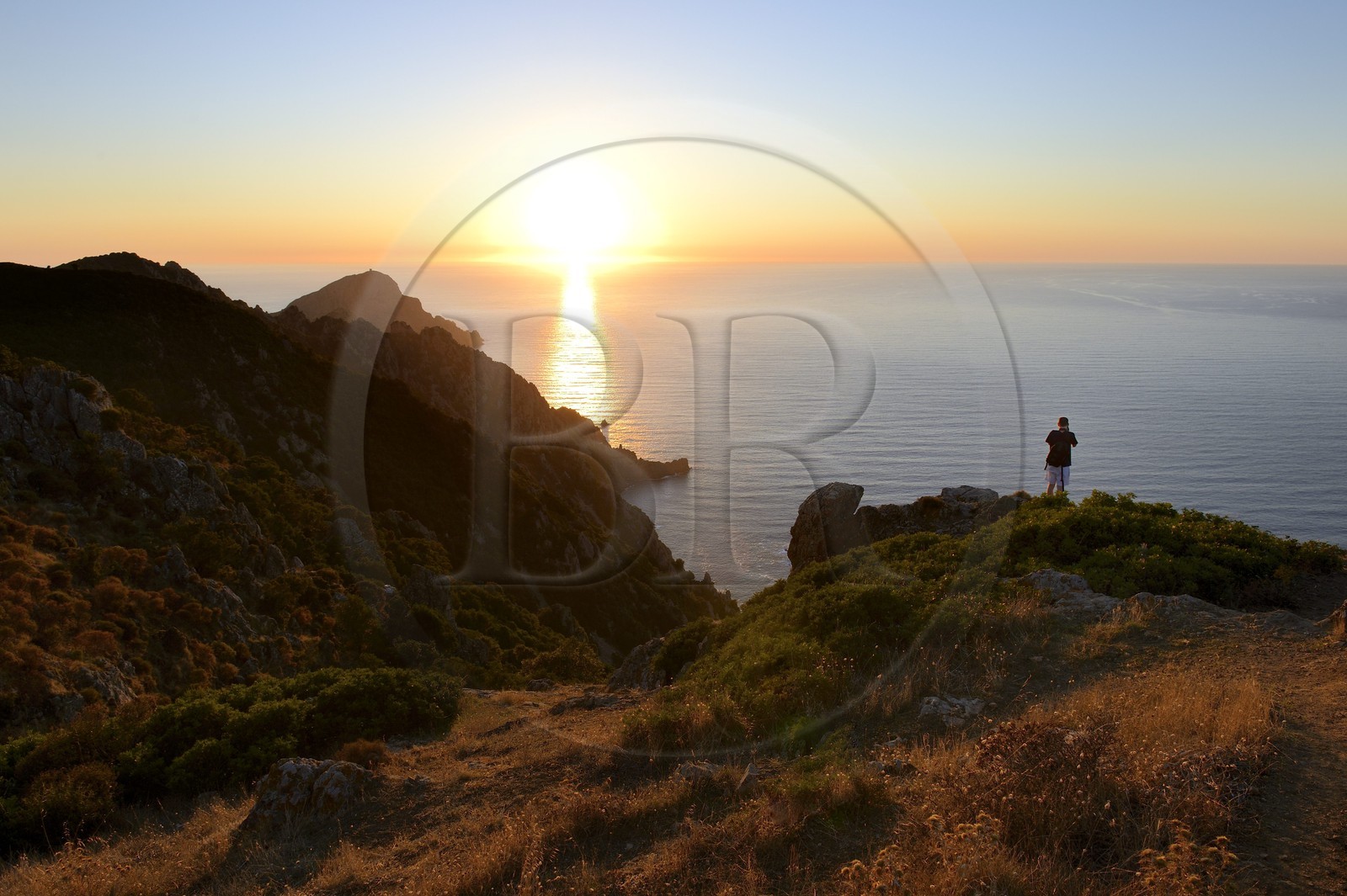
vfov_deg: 53.1
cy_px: 448
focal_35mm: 24
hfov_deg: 73.8
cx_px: 674
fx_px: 897
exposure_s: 1/160
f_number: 9
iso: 200
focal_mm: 24
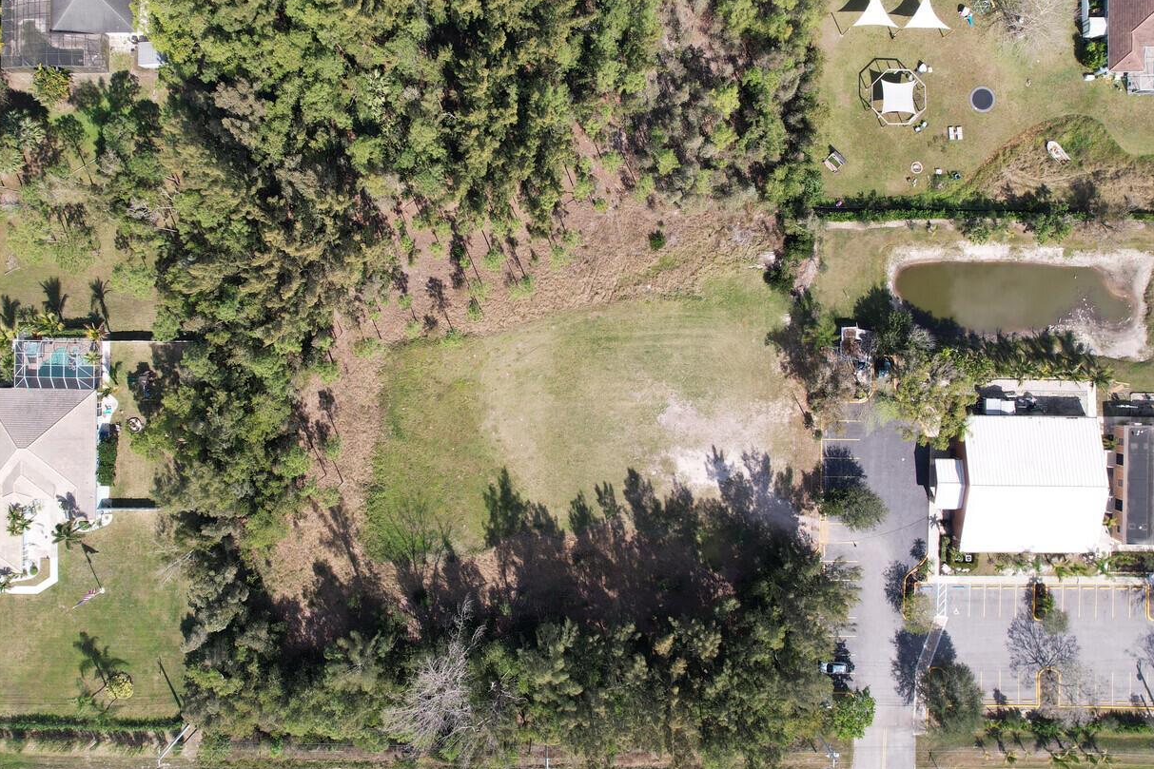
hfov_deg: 63.6
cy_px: 321
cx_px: 545
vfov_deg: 44.8
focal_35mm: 29
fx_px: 930
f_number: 2.8
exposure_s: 1/1500
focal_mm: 8.38
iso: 150
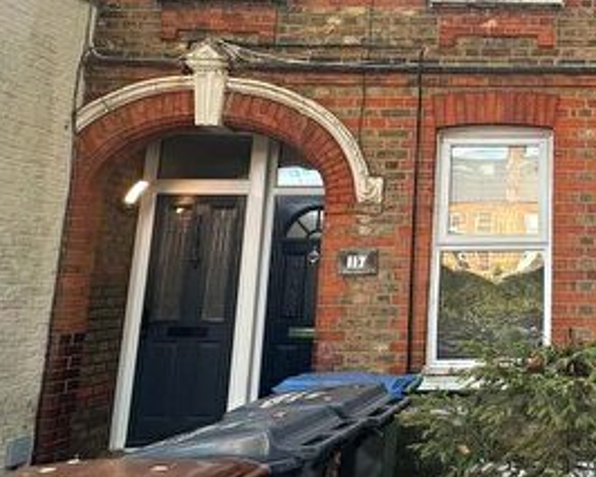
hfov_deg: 43.5
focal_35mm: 36
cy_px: 176
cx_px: 587
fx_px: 635
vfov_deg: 40.9
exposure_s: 1/127
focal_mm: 2.22
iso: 40
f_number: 2.2
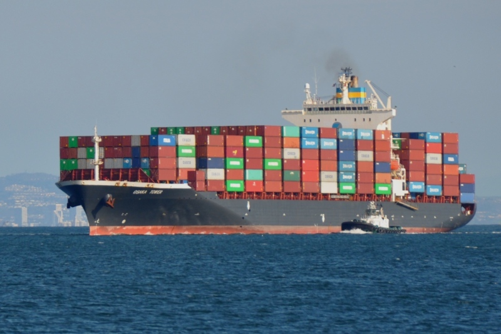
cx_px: 250
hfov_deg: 6.9
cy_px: 167
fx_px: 4176
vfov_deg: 4.6
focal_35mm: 300
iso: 200
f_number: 6.3
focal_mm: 200
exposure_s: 1/640
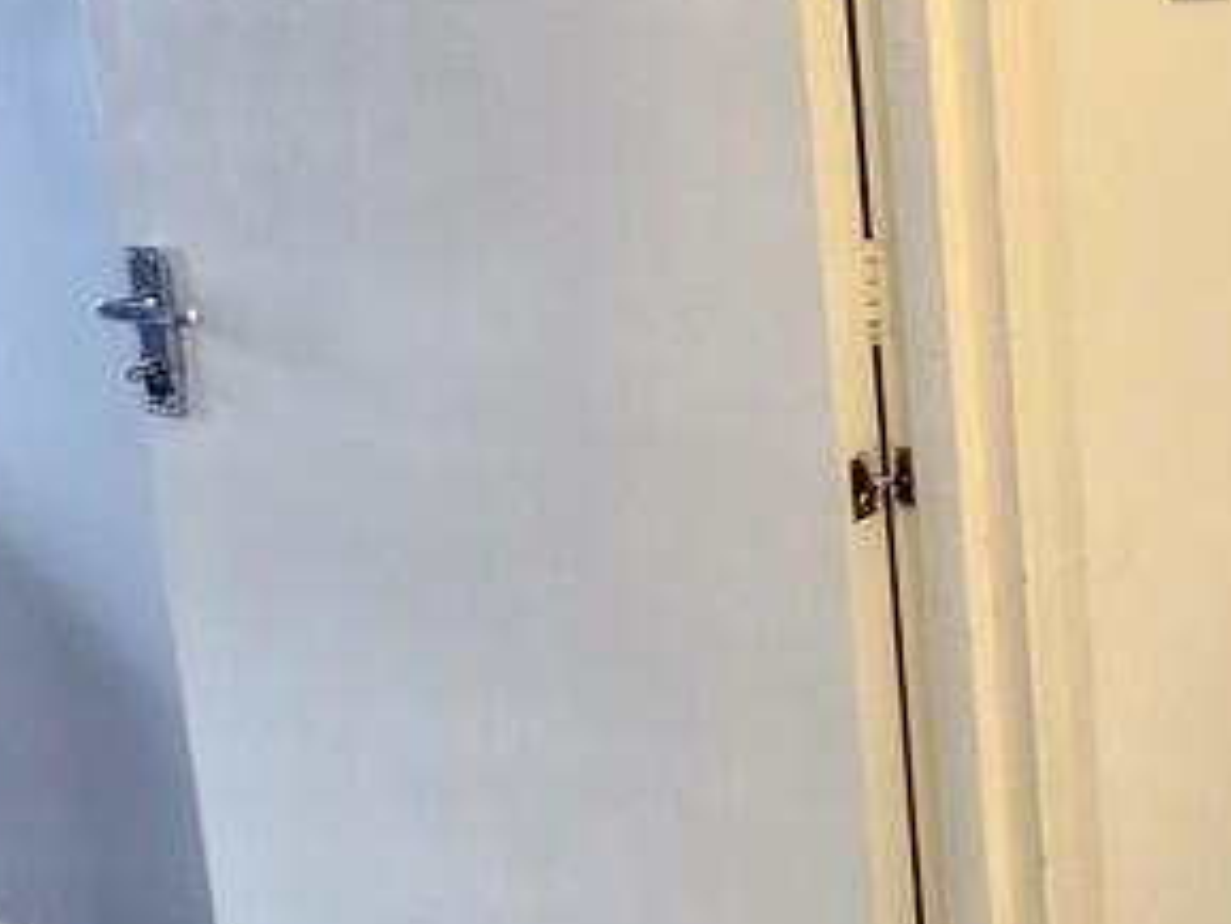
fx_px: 1637
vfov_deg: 31.0
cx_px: 1499
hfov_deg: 33.2
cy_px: 243
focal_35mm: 46
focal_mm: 2.2
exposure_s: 1/33.3
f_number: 2.2
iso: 320
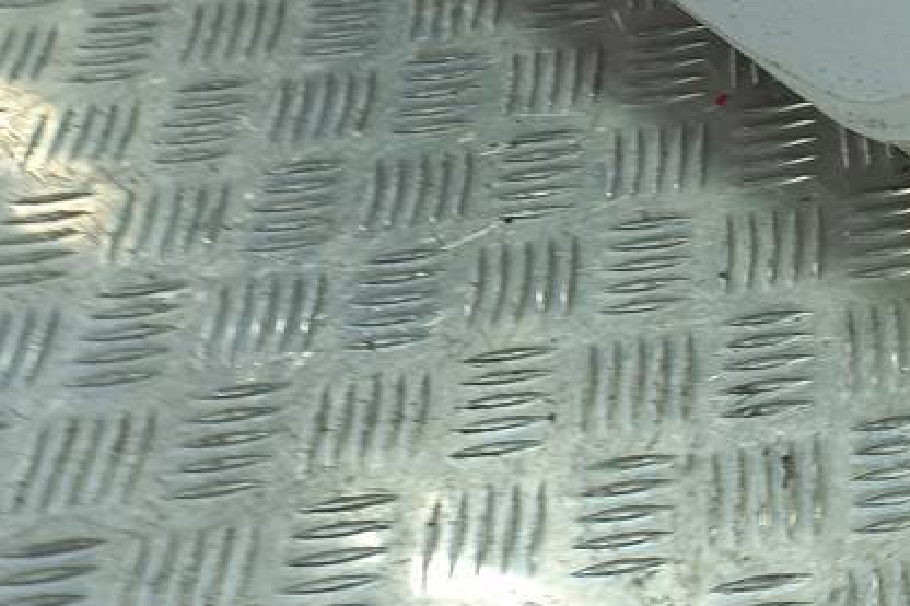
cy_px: -210
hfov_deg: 28.1
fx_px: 1617
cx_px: 1041
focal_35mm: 64
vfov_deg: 19.4
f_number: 1.8
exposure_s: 1/50
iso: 50
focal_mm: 4.6
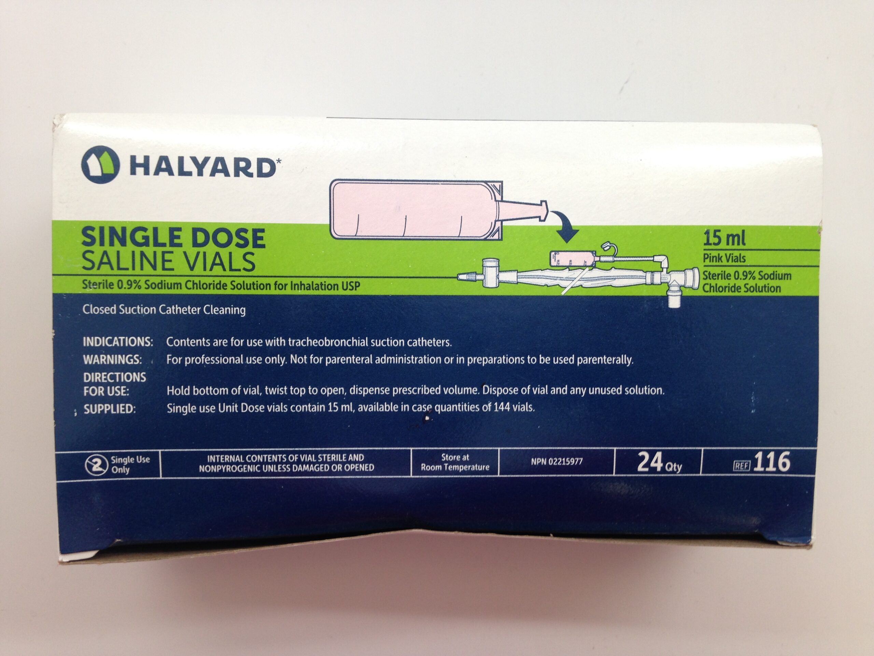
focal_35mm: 33
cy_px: 328
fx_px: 833
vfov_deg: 42.9
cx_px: 437
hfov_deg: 55.4
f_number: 2.4
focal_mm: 4.12
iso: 50
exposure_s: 1/40
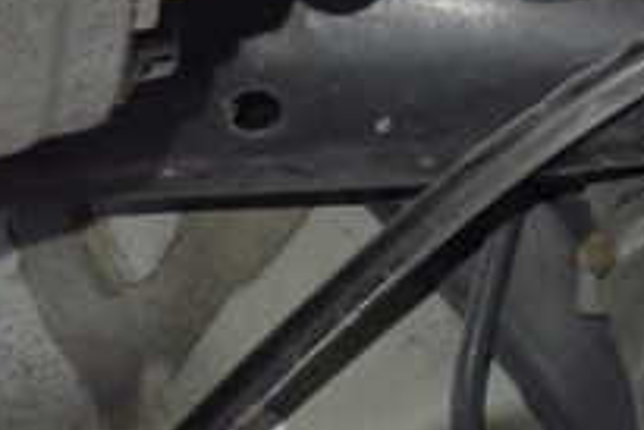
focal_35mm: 76
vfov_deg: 16.2
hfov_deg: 23.9
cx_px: 804
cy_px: -245
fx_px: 1360
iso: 800
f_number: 2
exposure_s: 1/25
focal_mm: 4.5
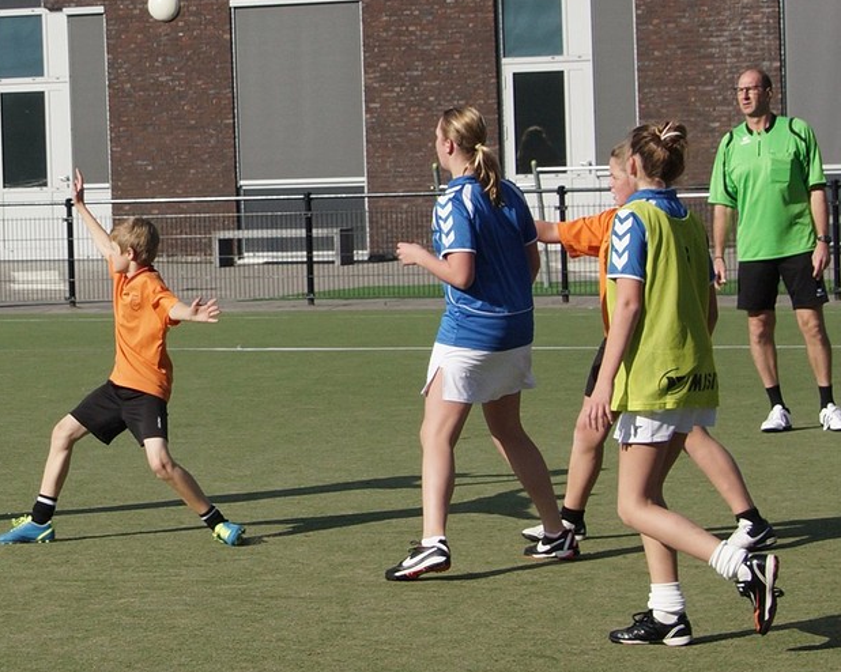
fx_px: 1742
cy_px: 265
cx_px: 275
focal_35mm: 70
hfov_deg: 27.0
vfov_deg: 21.8
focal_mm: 30
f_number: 6.3
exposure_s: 1/1000
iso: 200
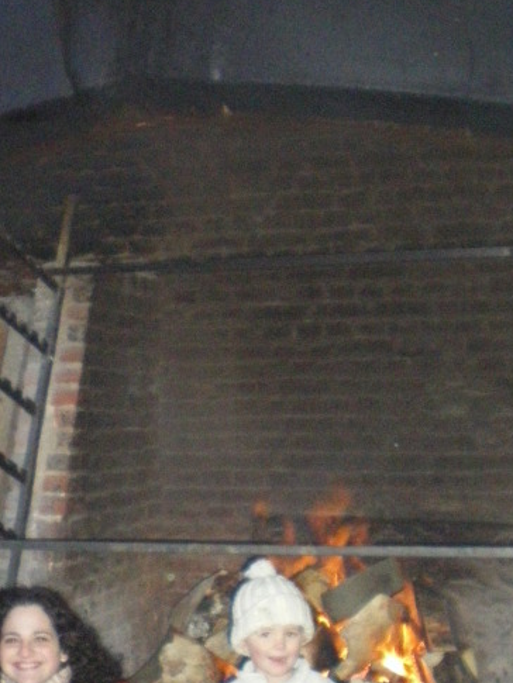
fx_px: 1501
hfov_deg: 19.3
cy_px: 365
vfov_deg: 25.6
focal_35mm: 76
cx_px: 124
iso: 800
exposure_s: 1/50
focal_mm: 6.3
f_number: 3.1
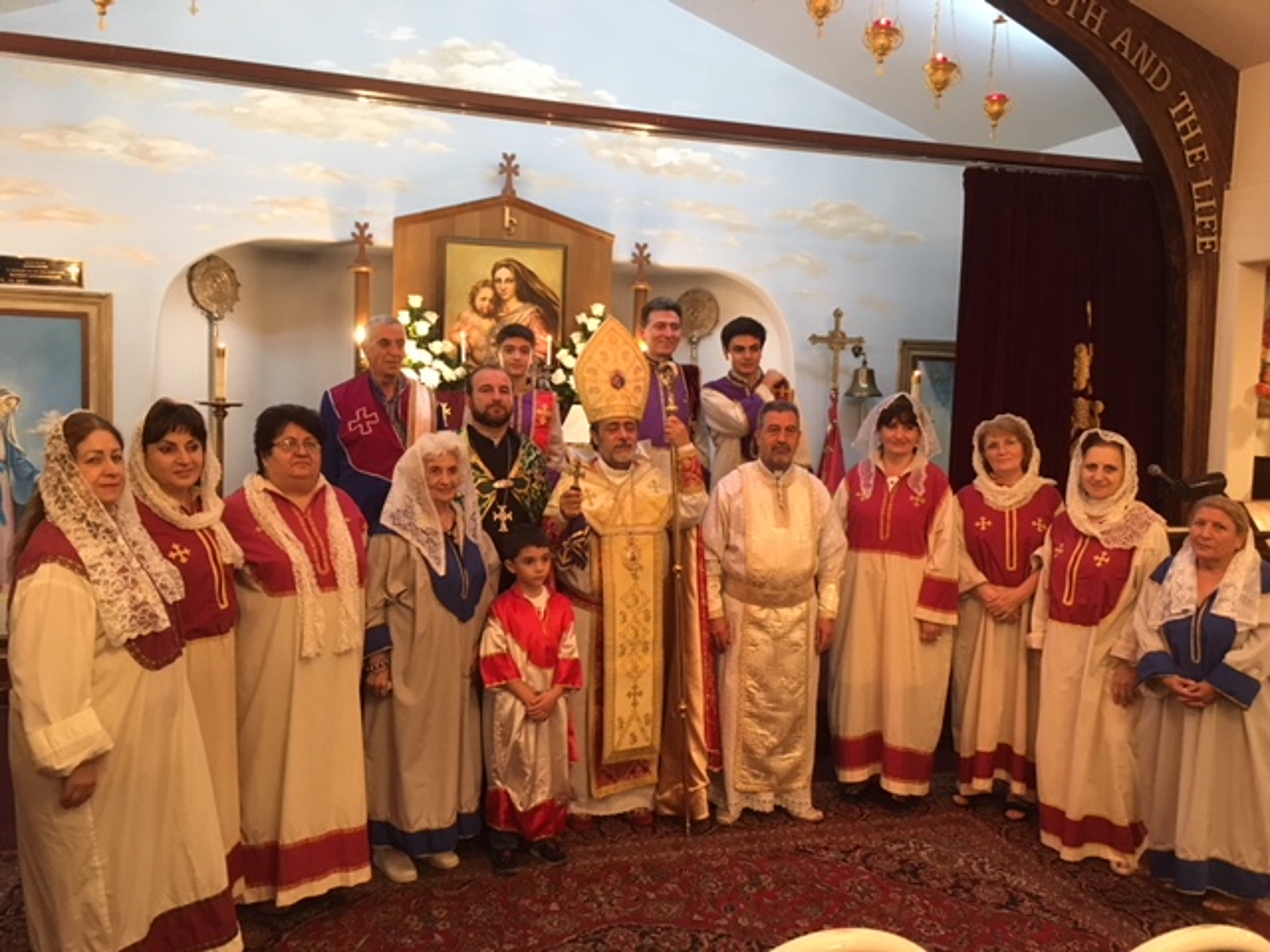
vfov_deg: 48.2
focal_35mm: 29
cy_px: 476
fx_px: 1064
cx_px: 635
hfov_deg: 61.7
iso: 200
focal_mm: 4.15
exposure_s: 1/30
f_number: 2.2
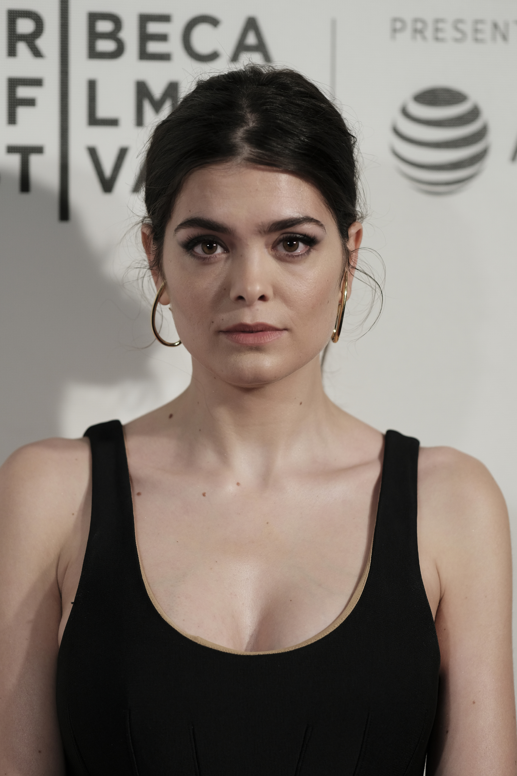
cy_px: 388
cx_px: 258
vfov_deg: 15.2
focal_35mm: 135
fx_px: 2908
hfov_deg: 10.2
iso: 500
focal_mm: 90
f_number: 2
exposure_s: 1/400
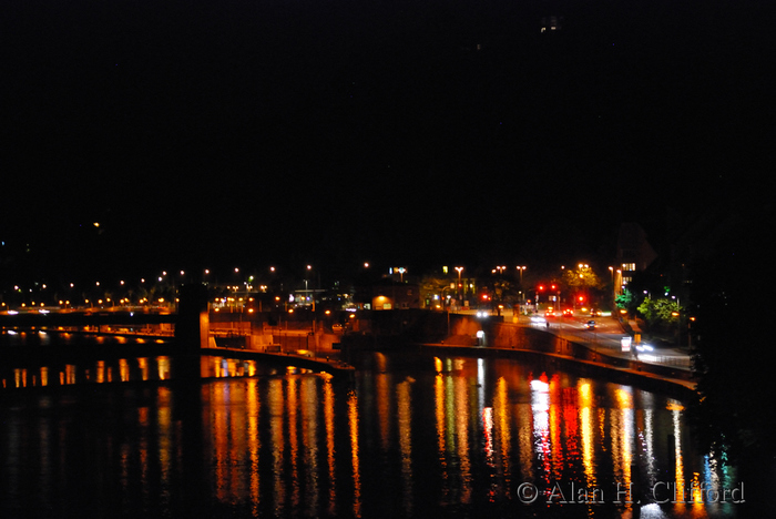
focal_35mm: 123
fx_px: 2653
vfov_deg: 11.2
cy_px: 260
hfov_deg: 16.6
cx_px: 388
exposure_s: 1/2.5
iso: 1600
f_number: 5.3
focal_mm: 82
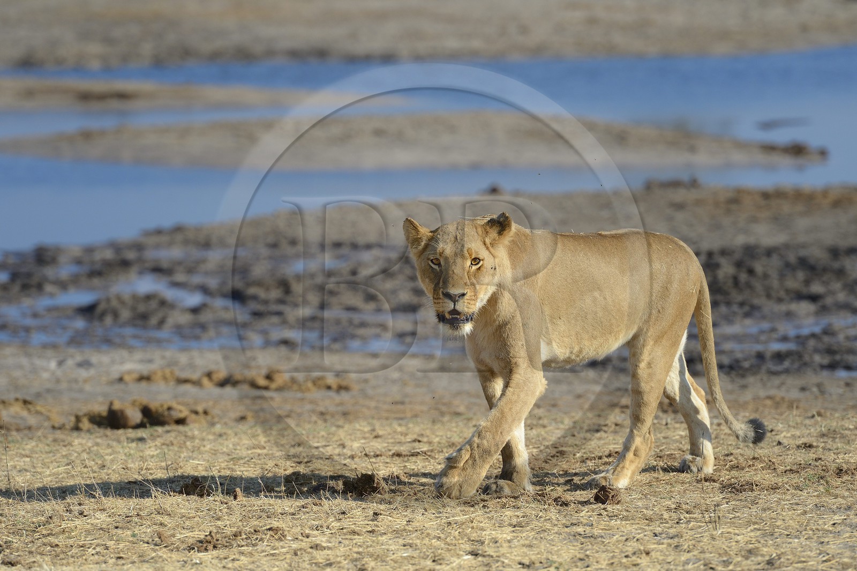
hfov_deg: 7.4
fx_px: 6664
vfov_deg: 4.9
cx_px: 428
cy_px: 286
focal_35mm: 280
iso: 400
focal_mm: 280
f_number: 5
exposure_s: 1/2000
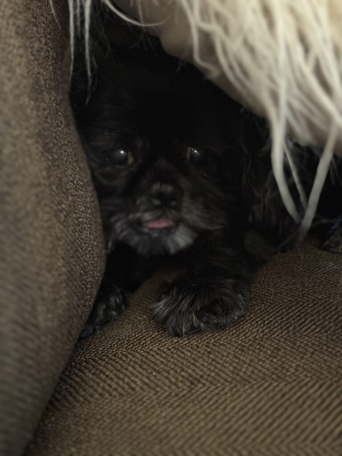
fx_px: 632
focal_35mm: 48
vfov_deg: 39.7
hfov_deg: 30.3
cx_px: 171
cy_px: 228
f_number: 1.78
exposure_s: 1/15
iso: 2500
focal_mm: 6.76
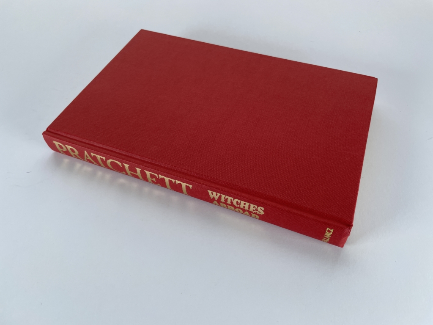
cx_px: 216
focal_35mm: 26
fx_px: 325
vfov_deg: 53.1
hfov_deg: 67.3
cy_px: 162
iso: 40
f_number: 1.6
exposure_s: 1/121
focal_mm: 4.2
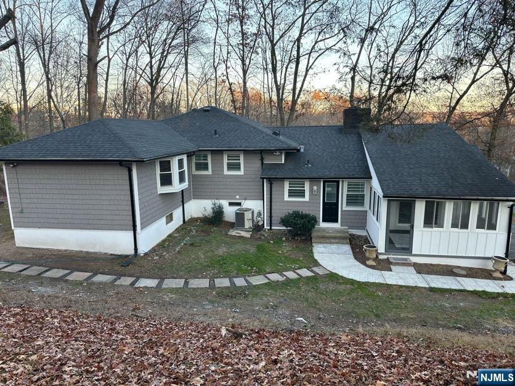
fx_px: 357
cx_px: 258
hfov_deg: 71.6
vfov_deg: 56.8
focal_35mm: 24
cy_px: 193
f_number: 1.78
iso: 80
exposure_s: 1/163
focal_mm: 6.86
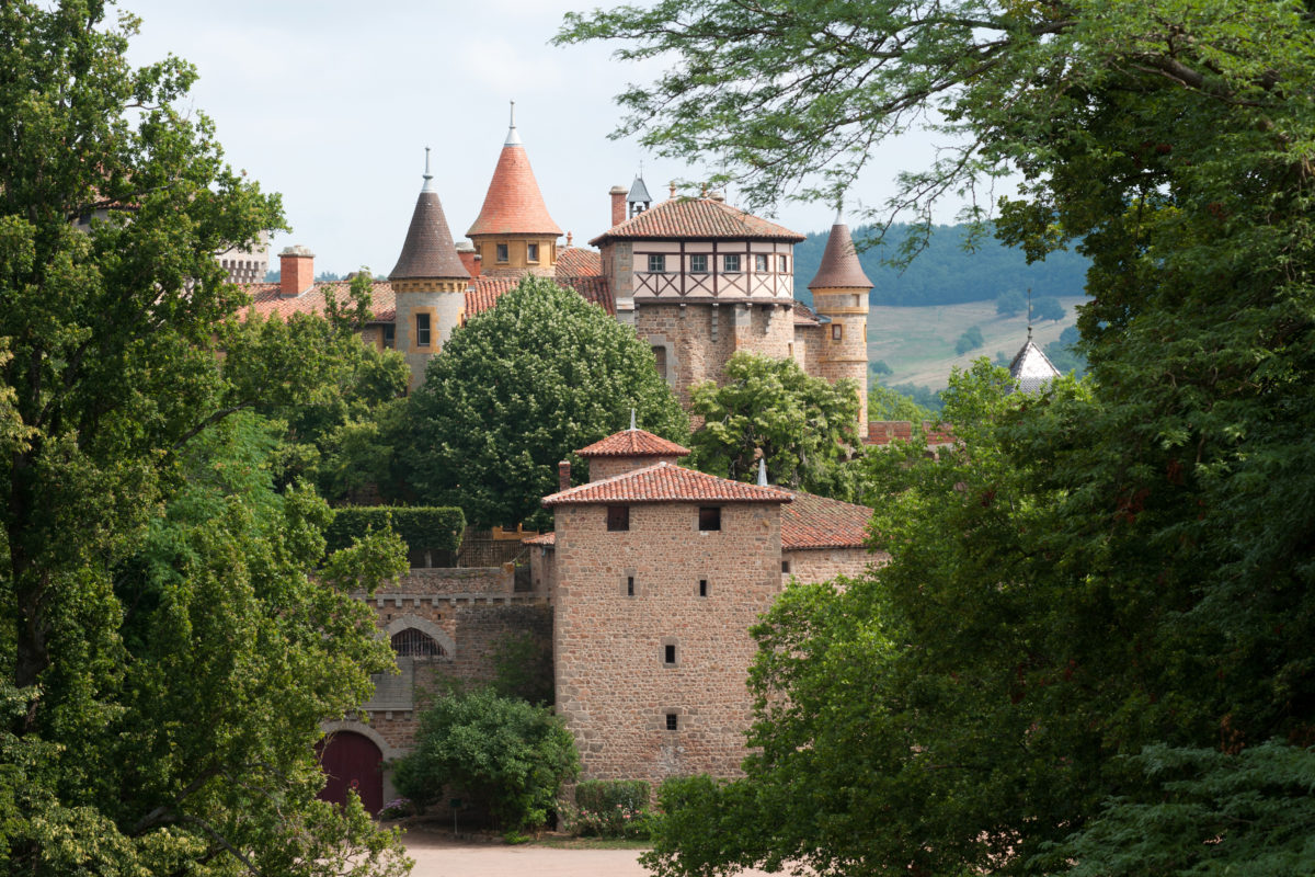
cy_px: 438
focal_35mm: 112
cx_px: 658
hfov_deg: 18.3
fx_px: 4091
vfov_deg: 12.2
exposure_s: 1/250
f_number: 8
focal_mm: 112
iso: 200
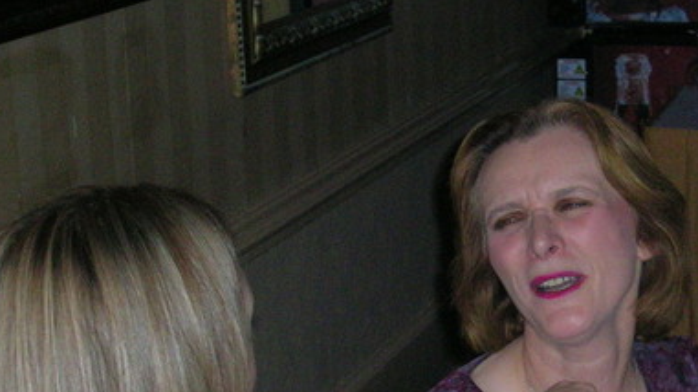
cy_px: 376
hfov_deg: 14.7
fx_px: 2701
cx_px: 531
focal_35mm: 146
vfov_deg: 8.3
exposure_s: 1/60
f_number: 3.8
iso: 200
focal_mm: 11.1
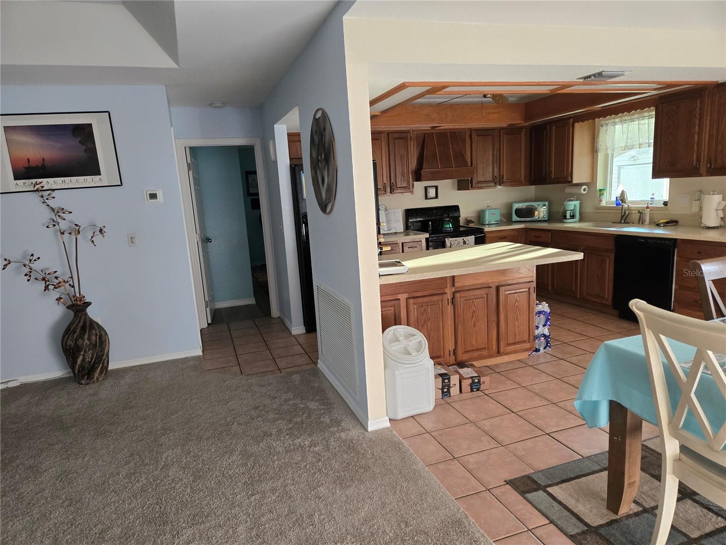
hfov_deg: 73.9
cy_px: 272
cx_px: 363
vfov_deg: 58.9
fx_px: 482
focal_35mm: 23
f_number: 1.8
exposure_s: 1/120
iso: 400
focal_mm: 5.4
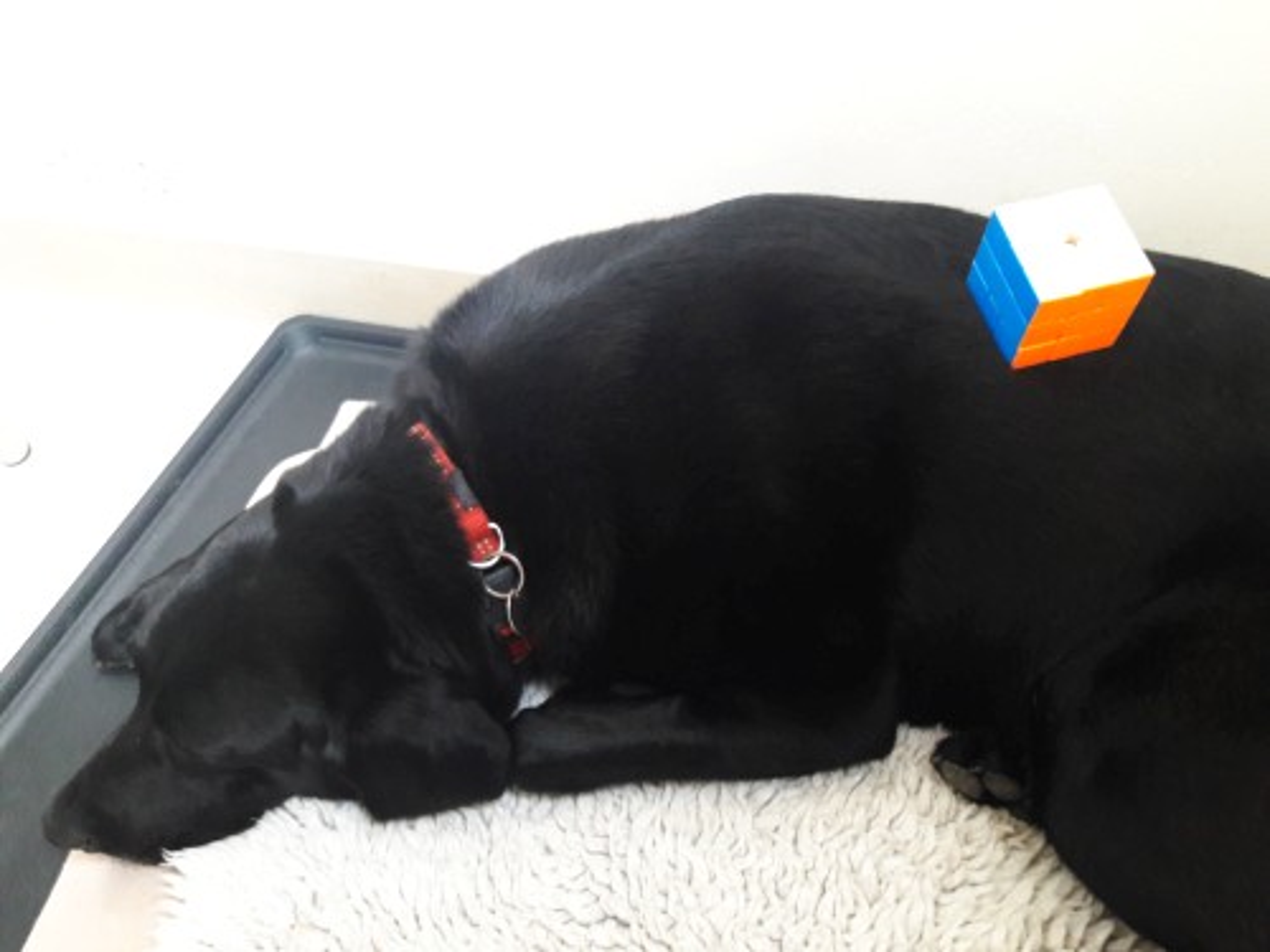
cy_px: 476
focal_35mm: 28
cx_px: 635
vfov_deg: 49.7
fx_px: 1027
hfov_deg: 63.4
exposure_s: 1/33
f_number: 1.9
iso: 200
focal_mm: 3.7
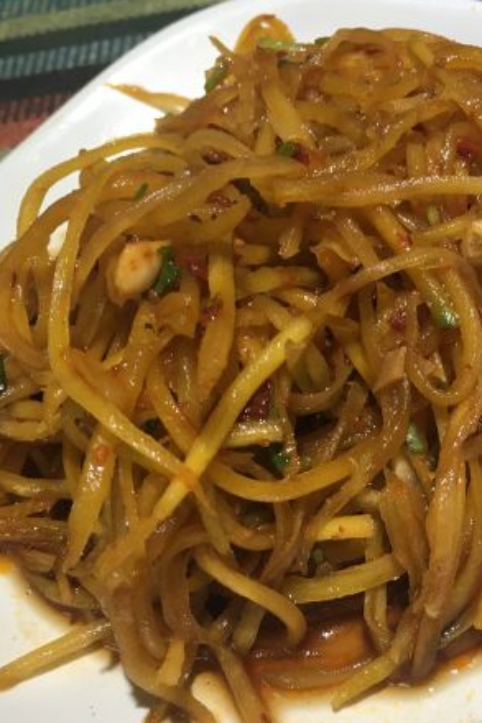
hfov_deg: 27.9
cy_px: 397
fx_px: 965
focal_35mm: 48
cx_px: 309
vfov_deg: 41.1
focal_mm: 4.15
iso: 40
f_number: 2.2
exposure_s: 1/33
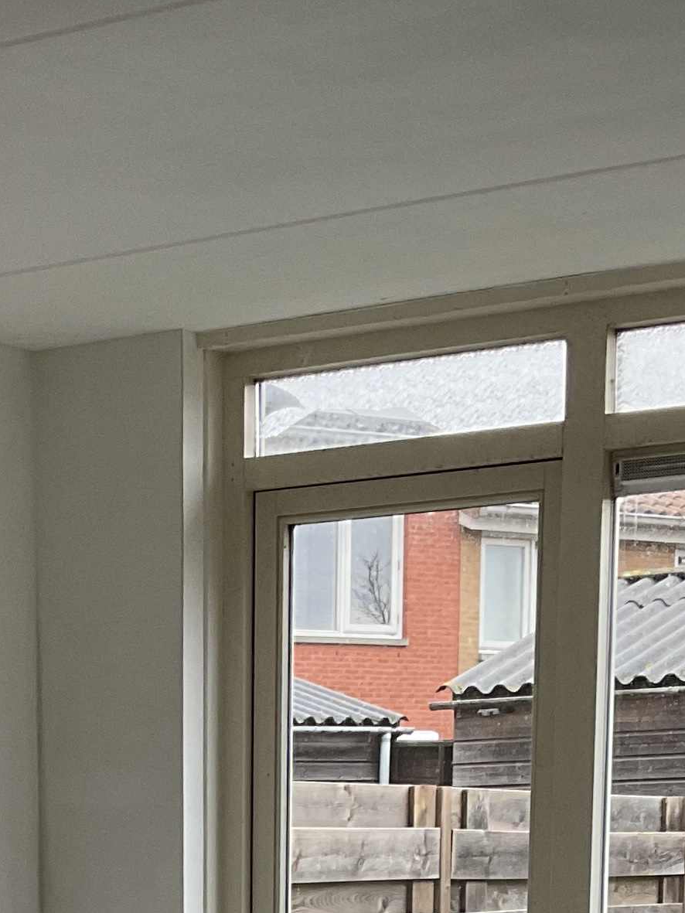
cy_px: 1354
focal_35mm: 99
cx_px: -7
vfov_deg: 17.8
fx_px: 2612
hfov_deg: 14.7
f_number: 1.8
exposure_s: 1/100
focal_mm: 3
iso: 32
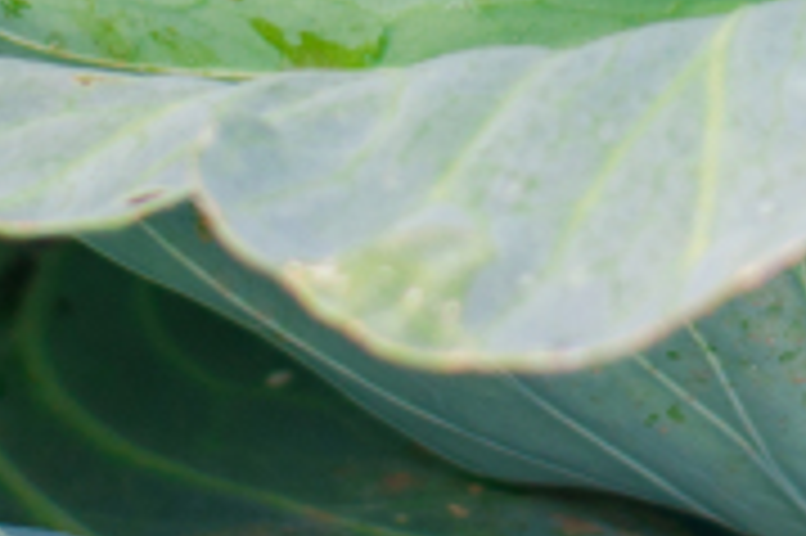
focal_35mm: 428
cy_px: -910
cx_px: 820
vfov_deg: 3.2
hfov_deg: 4.8
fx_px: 9573
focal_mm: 50
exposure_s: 1/500
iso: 100
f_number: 2.5
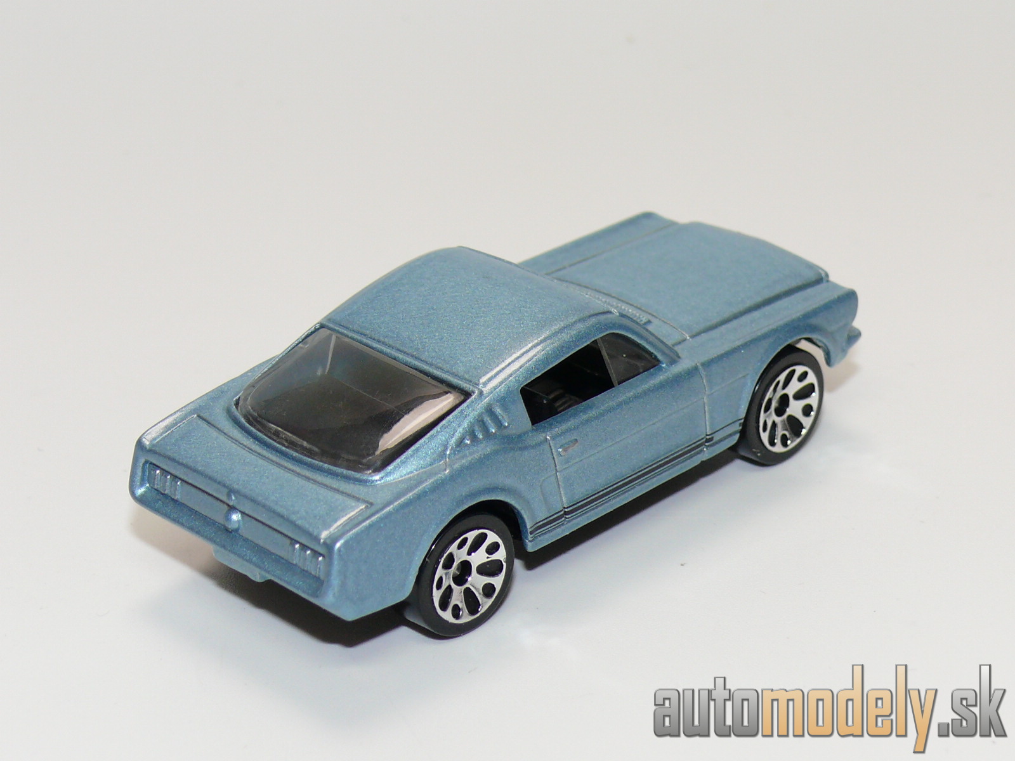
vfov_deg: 14.4
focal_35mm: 103
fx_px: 3020
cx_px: 508
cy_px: 380
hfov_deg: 19.1
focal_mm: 13.6
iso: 100
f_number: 4
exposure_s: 1/30
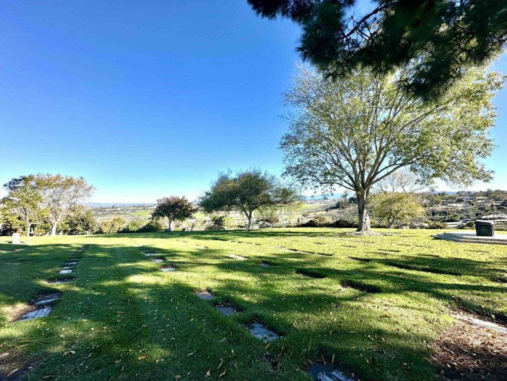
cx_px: 254
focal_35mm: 14
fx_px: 205
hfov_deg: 102.1
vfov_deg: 85.7
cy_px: 190
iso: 40
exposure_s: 1/1304
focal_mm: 2.22
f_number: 2.2
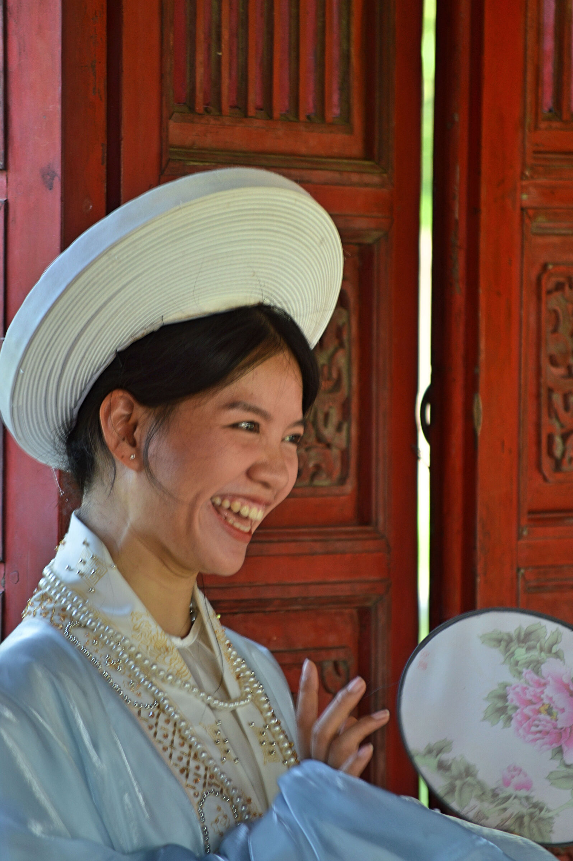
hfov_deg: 4.6
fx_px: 7174
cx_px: 286
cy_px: 430
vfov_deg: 6.9
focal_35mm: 300
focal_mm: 200
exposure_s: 1/60
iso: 200
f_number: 5.6
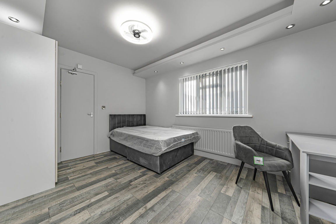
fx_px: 112
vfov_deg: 90.0
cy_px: 112
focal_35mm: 12
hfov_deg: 112.6
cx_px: 168
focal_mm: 12
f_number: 9
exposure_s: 1/6
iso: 320
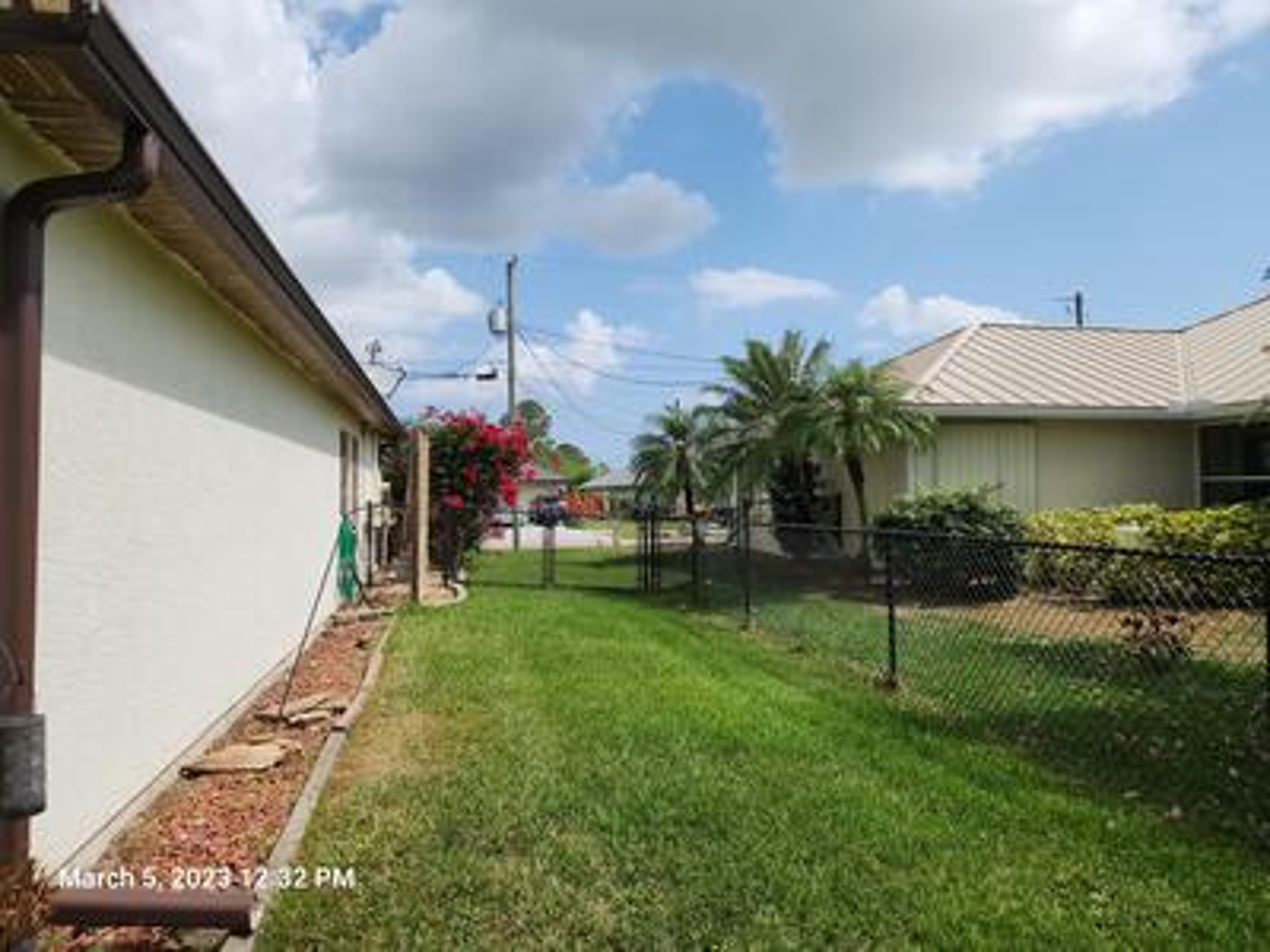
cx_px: 635
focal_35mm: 23
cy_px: 476
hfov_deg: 73.9
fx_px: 844
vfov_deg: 58.9
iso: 20
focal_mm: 5.4
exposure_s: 1/2198
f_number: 1.8
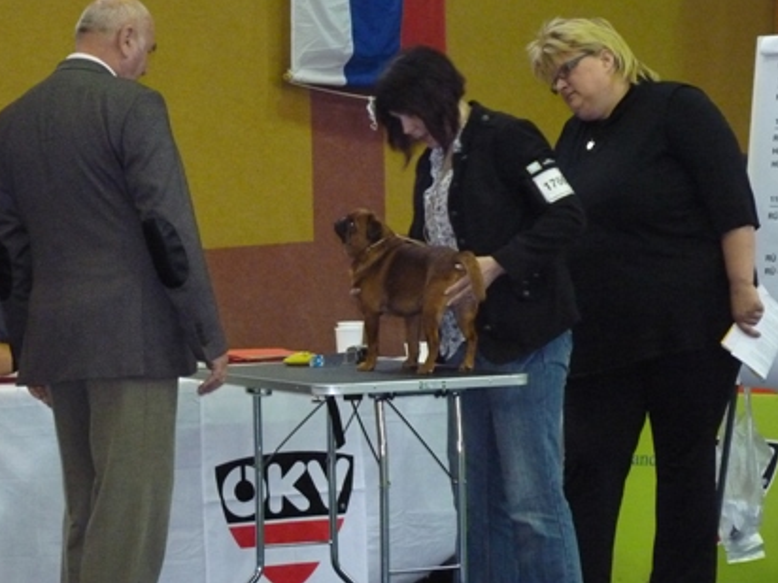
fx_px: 4495
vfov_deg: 7.4
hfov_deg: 9.9
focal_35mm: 200
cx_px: 366
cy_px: 268
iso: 800
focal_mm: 32.7
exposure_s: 1/50
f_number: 3.7
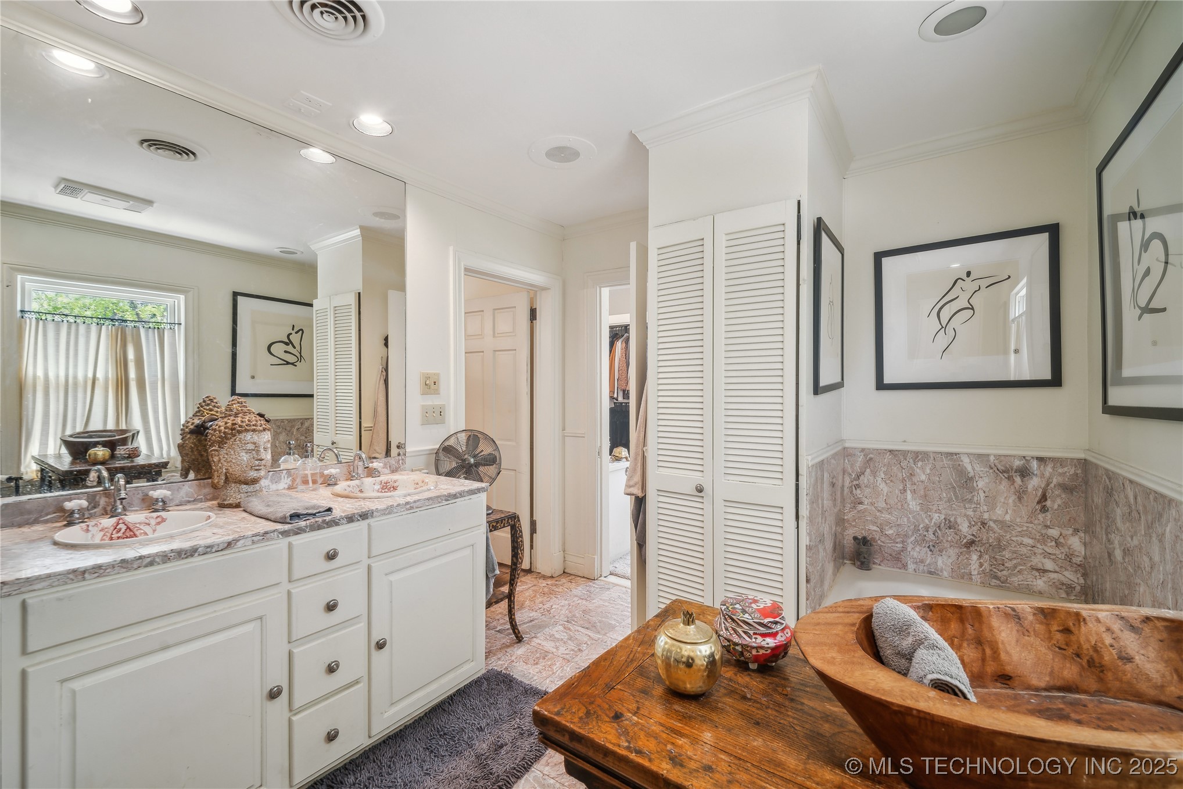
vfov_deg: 81.2
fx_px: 460
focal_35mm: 14
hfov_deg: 104.3
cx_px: 592
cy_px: 394
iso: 640
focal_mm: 14
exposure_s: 1/5
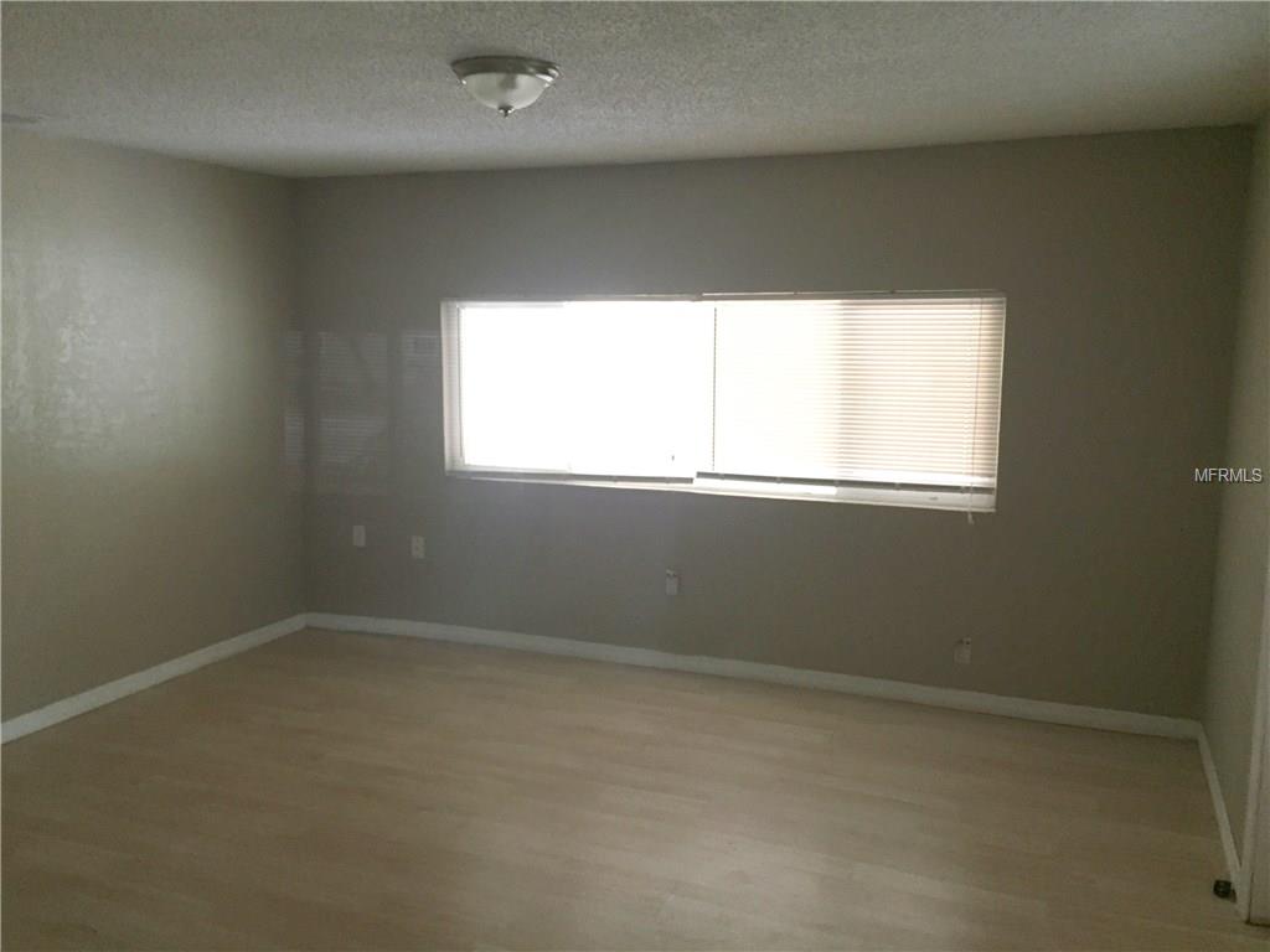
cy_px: 476
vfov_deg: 48.2
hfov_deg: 61.7
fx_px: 1064
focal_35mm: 29
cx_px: 635
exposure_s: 1/30
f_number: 2.2
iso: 160
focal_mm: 4.15
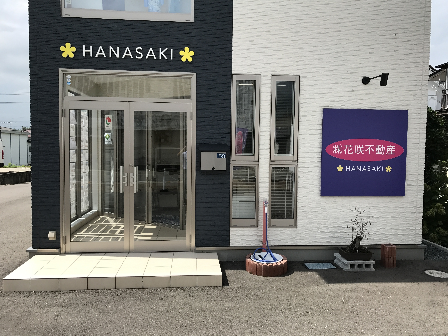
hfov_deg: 63.4
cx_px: 224
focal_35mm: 28
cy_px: 168
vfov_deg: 49.7
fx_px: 362
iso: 20
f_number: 1.8
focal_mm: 3.99
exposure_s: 1/2398
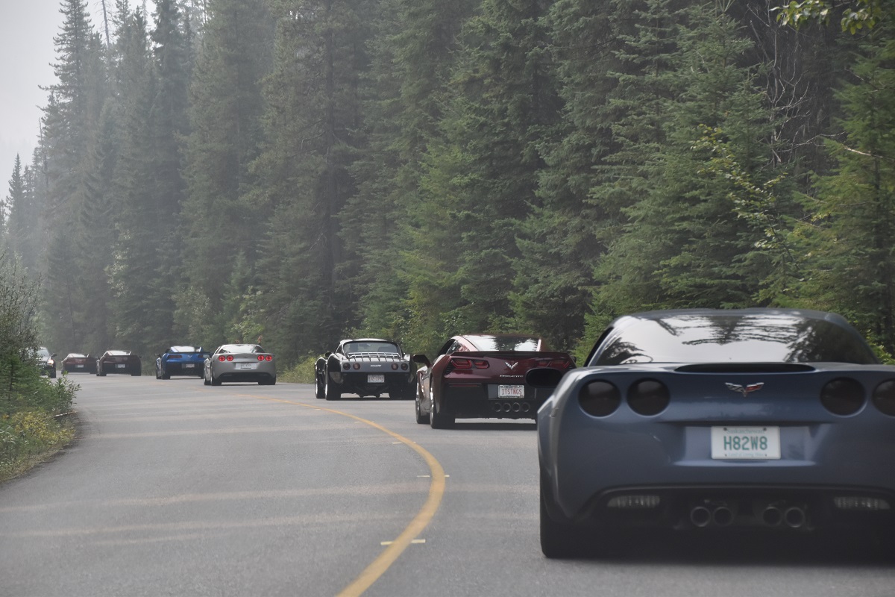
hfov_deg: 14.9
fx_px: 3431
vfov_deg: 9.9
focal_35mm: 138
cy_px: 298
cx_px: 448
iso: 800
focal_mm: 92
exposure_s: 1/1000
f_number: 5.6
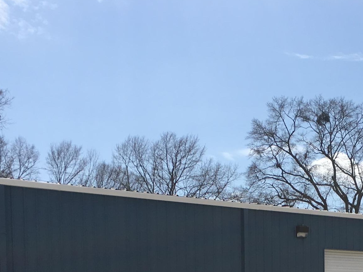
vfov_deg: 18.4
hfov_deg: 25.3
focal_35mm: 75
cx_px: 317
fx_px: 786
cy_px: 347
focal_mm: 4.15
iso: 25
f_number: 2.2
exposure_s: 1/3663
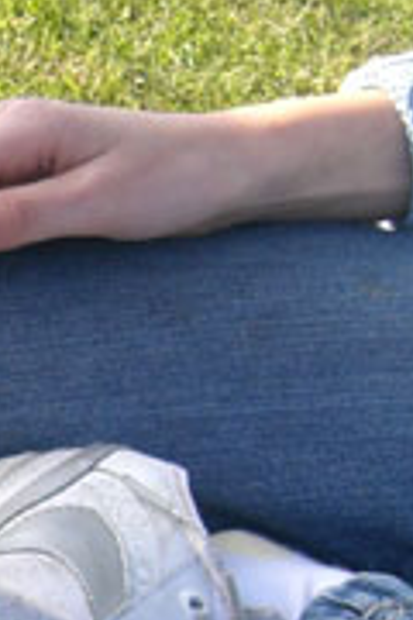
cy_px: 720
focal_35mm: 176
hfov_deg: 7.4
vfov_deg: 11.5
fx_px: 3028
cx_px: -540
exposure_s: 1/200
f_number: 3.1
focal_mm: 6.3
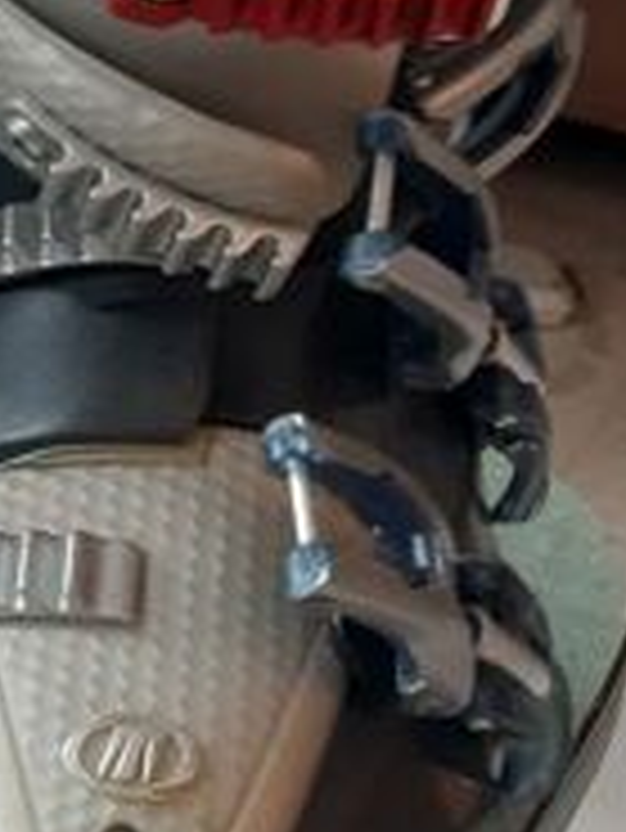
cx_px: -239
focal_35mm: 90
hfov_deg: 15.5
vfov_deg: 21.3
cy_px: 90
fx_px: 2168
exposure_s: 1/50
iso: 200
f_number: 1.7
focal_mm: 3.92
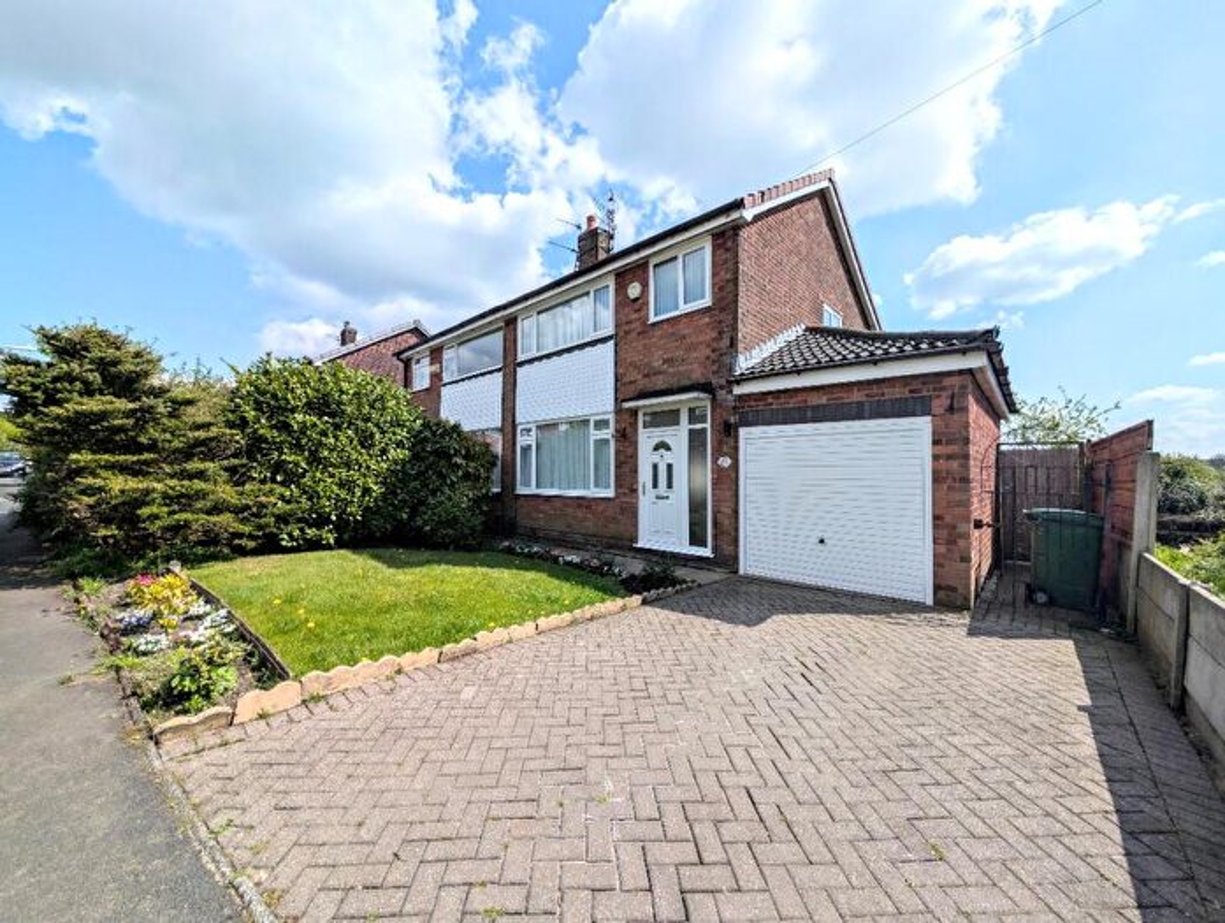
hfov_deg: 110.4
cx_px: 612
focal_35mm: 12
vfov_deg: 94.7
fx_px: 425
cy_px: 462
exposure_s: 1/6135
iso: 53
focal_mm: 2.02
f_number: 1.7
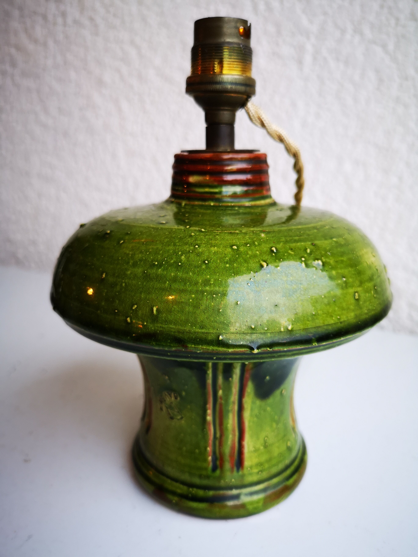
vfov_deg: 65.3
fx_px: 435
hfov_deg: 51.4
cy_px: 278
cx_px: 209
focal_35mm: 27
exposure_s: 1/50
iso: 160
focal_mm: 5.58
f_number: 1.8
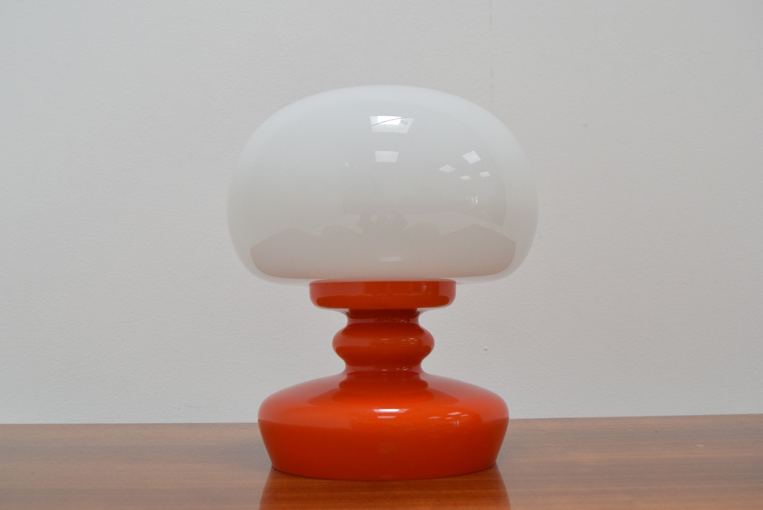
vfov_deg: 29.0
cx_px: 382
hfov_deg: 42.3
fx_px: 986
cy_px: 255
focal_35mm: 46
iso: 1600
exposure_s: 1/200
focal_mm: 31
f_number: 7.1
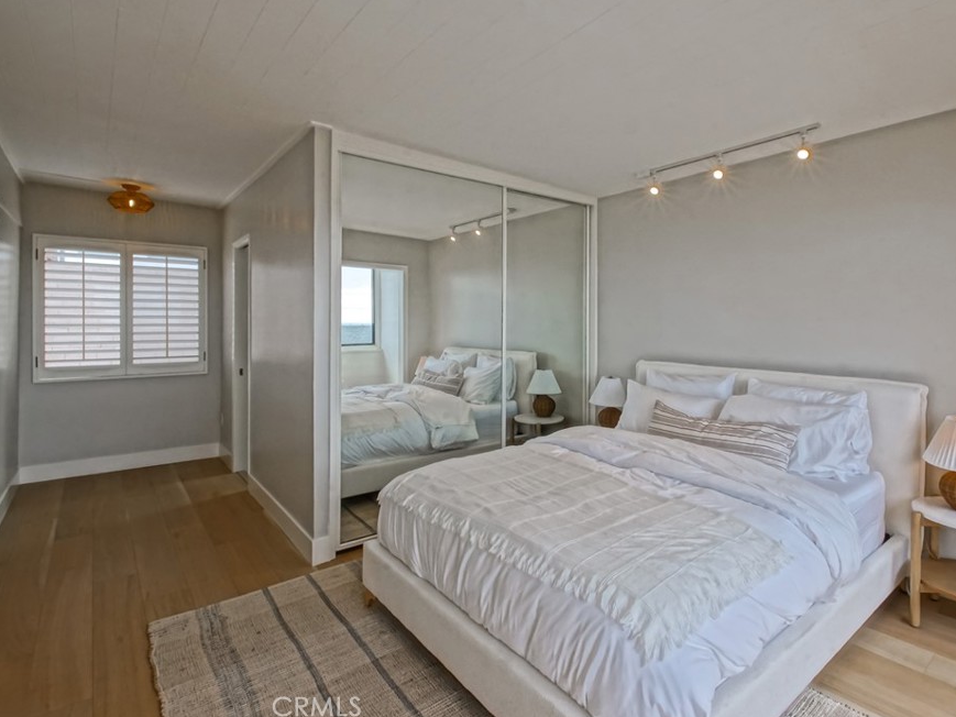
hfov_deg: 90.5
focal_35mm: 17
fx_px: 470
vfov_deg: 74.7
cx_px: 541
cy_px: 347
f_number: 8
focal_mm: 10
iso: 400
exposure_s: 1/30
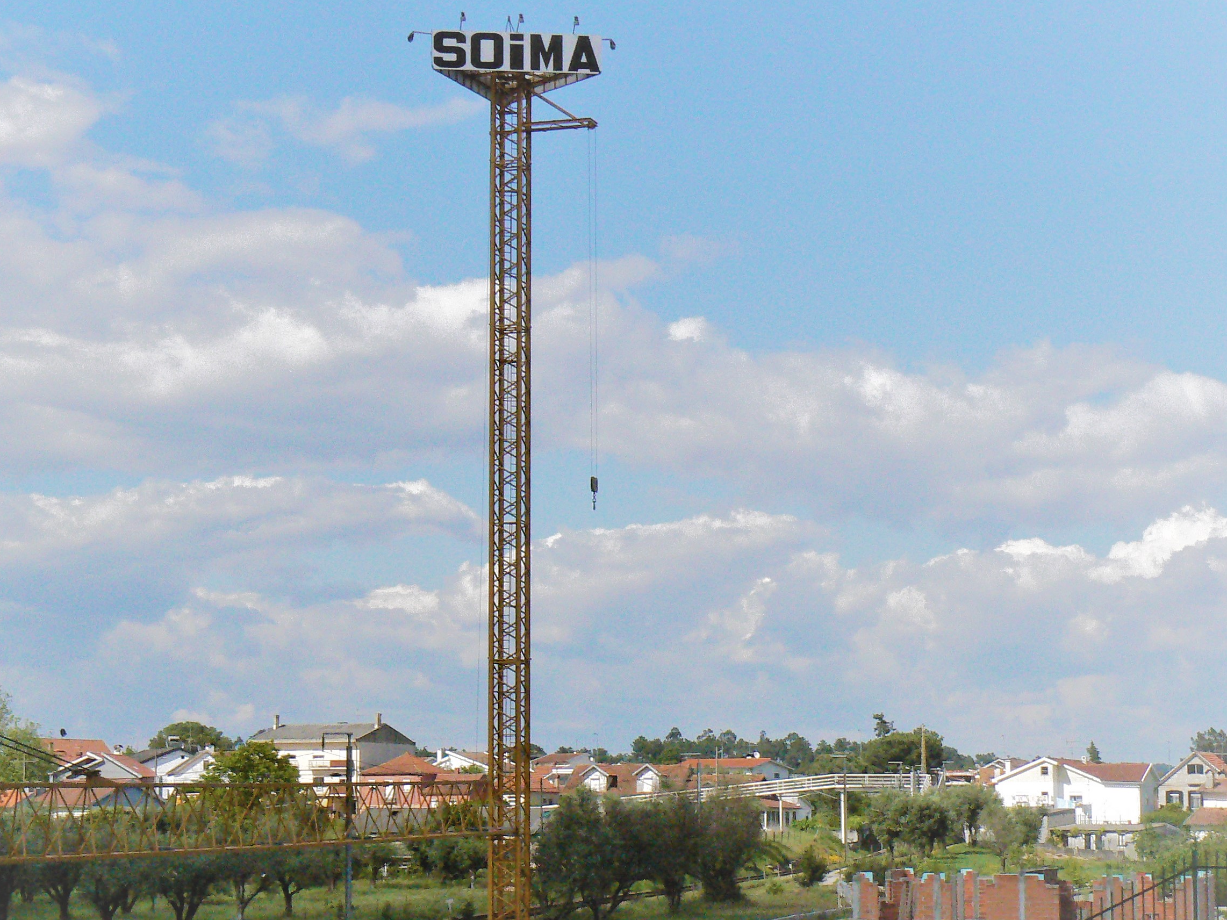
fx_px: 2906
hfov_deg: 23.8
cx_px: 500
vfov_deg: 18.0
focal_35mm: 82
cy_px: 531
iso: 400
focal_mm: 11.4
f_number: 8
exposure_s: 1/2000
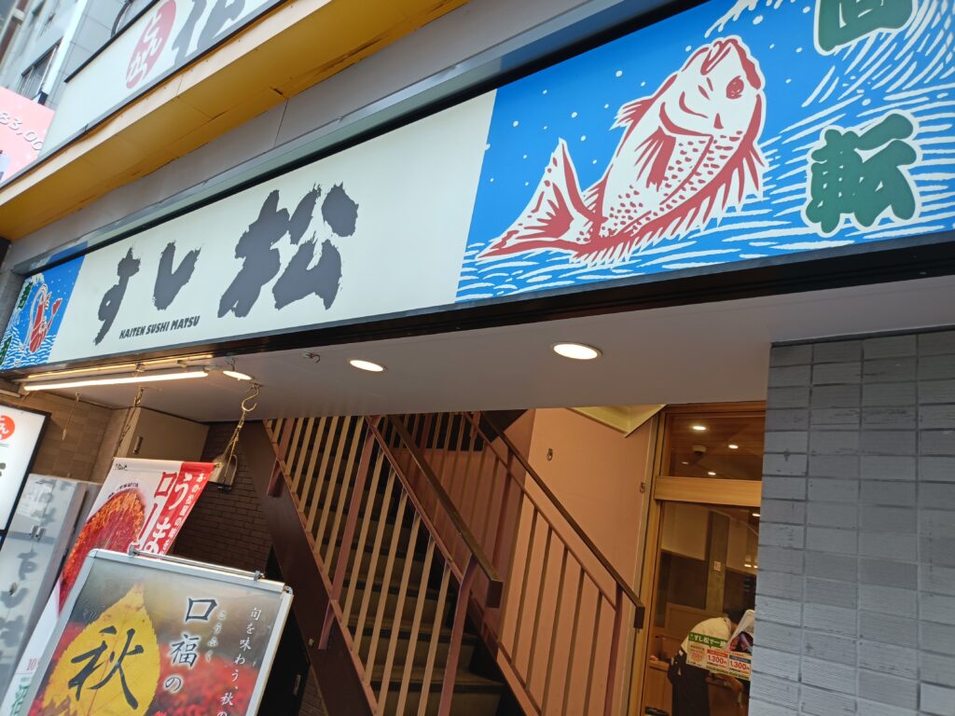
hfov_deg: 69.4
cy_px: 358
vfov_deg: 54.9
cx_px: 478
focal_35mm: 25
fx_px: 690
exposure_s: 1/50
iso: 80
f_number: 1.7
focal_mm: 4.7
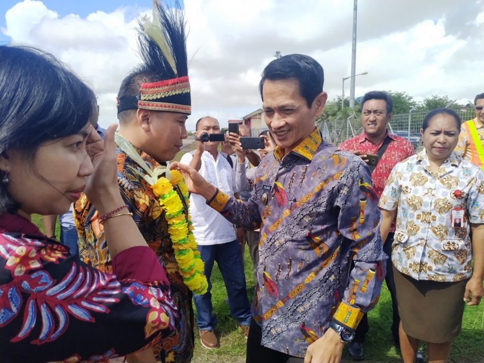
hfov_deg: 71.6
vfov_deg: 56.8
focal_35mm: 24
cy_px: 182
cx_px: 242
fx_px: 336
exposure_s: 1/1962
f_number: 1.9
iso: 250
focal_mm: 3.94
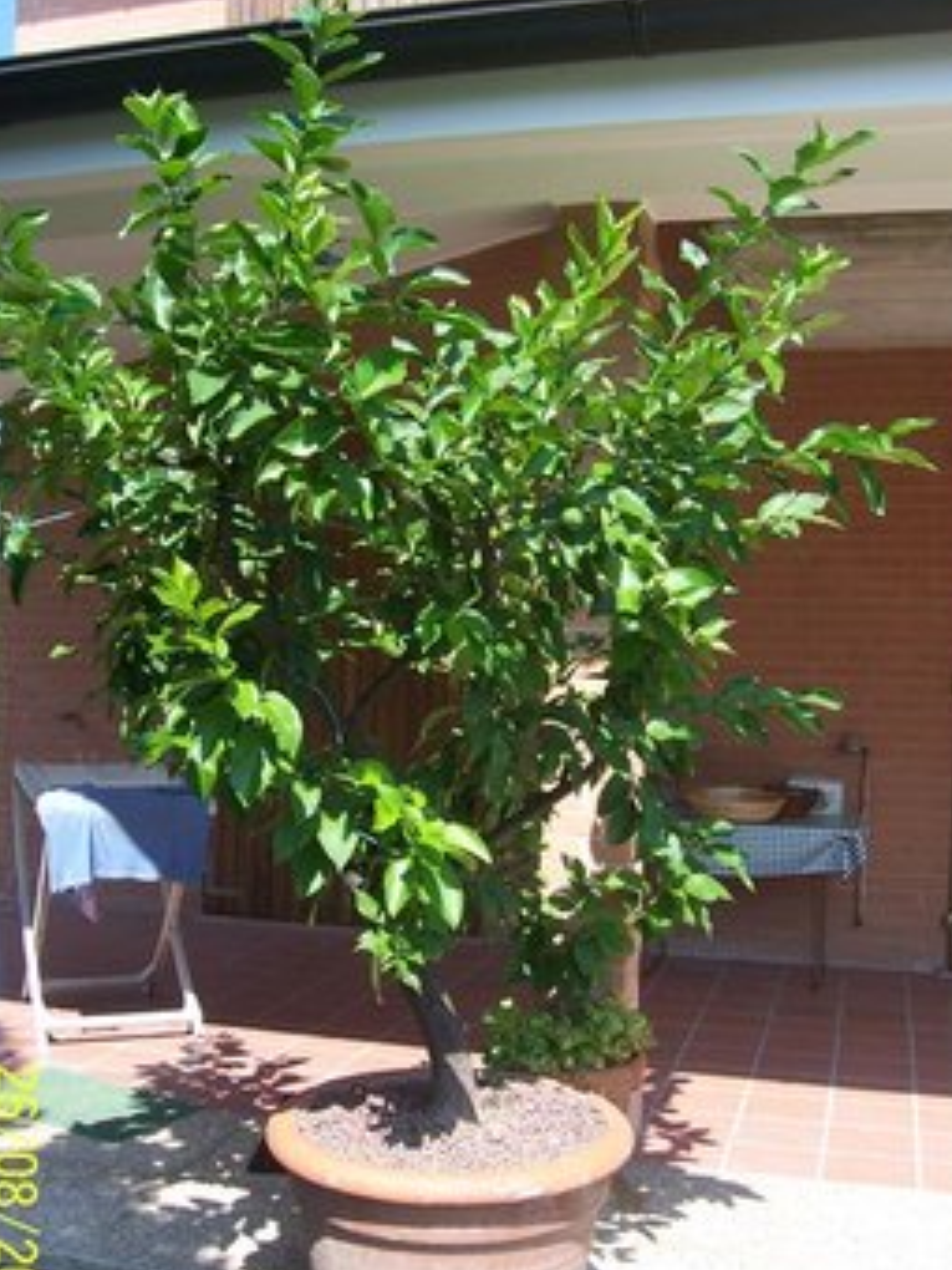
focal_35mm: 40
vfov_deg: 46.8
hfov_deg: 35.9
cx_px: 433
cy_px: 687
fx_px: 1467
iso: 80
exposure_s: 1/500
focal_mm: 5.6
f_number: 2.7
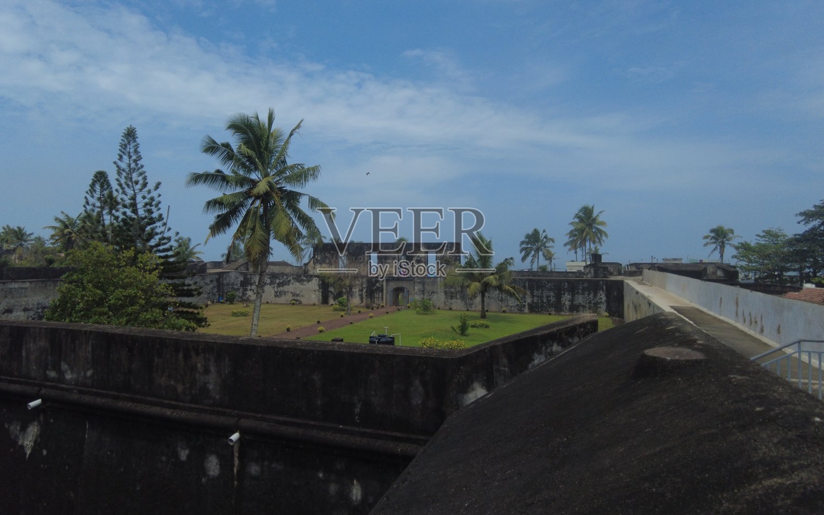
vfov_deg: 55.0
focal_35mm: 22
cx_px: 406
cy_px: 244
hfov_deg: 79.6
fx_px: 494
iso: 100
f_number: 1.8
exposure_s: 1/2500
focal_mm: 4.4
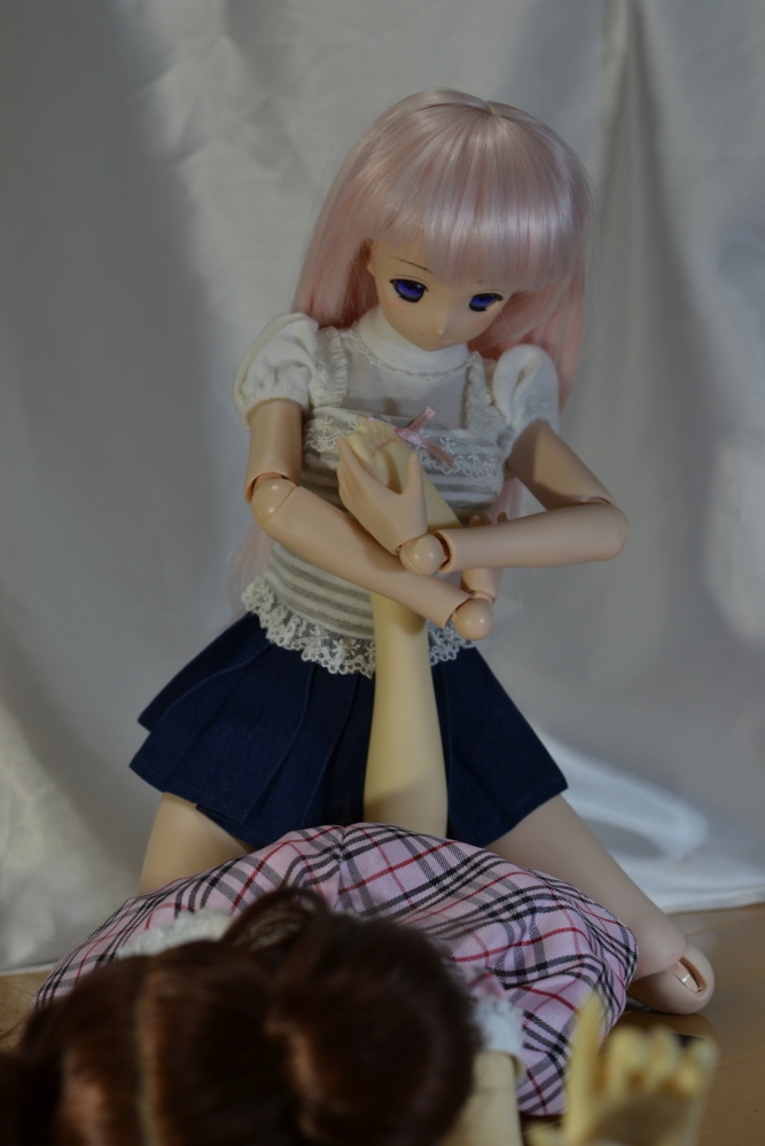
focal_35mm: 52
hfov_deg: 25.8
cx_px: 382
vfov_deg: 37.8
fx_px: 1673
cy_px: 573
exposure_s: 1/20
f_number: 5
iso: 200
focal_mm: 35
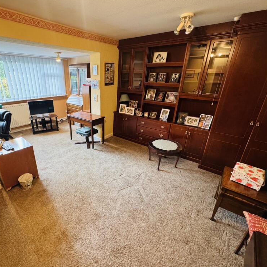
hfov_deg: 82.8
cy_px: 133
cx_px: 104
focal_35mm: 17
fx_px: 148
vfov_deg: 84.0
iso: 320
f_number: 2.2
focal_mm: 2.22
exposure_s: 1/50
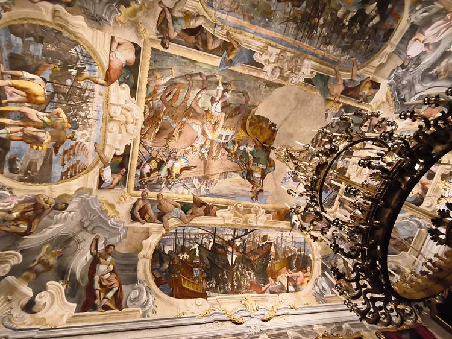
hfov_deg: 94.4
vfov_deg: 78.0
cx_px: 215
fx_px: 209
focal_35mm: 16
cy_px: 160
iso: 640
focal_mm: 1.65
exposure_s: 1/33.3
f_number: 2.2
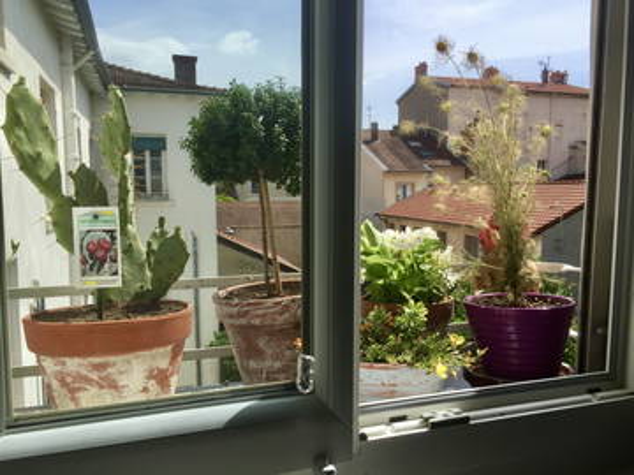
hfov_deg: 61.7
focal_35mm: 29
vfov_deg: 48.2
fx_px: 531
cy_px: 238
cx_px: 317
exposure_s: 1/1883
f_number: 2.2
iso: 32
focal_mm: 4.15
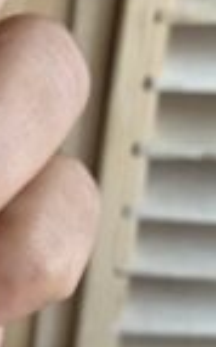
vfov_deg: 13.5
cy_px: 272
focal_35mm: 154
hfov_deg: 8.0
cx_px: -235
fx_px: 1455
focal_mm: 4.25
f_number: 1.8
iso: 40
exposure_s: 1/100
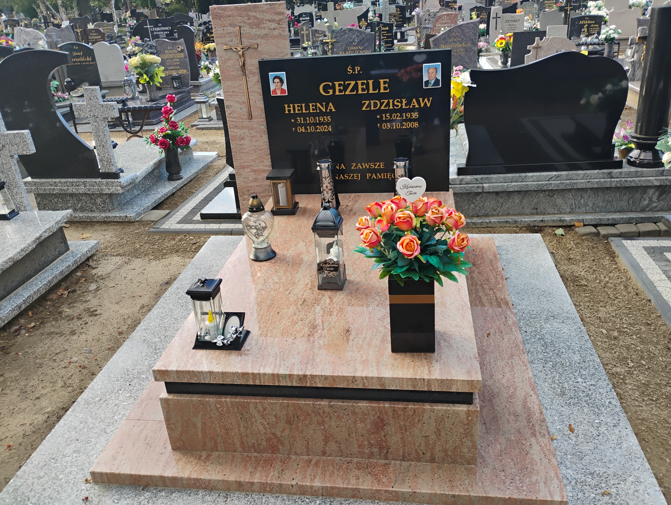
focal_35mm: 28
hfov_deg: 63.4
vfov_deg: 49.9
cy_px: 252
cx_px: 336
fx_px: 544
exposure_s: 1/100
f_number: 1.8
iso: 156
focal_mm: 4.26
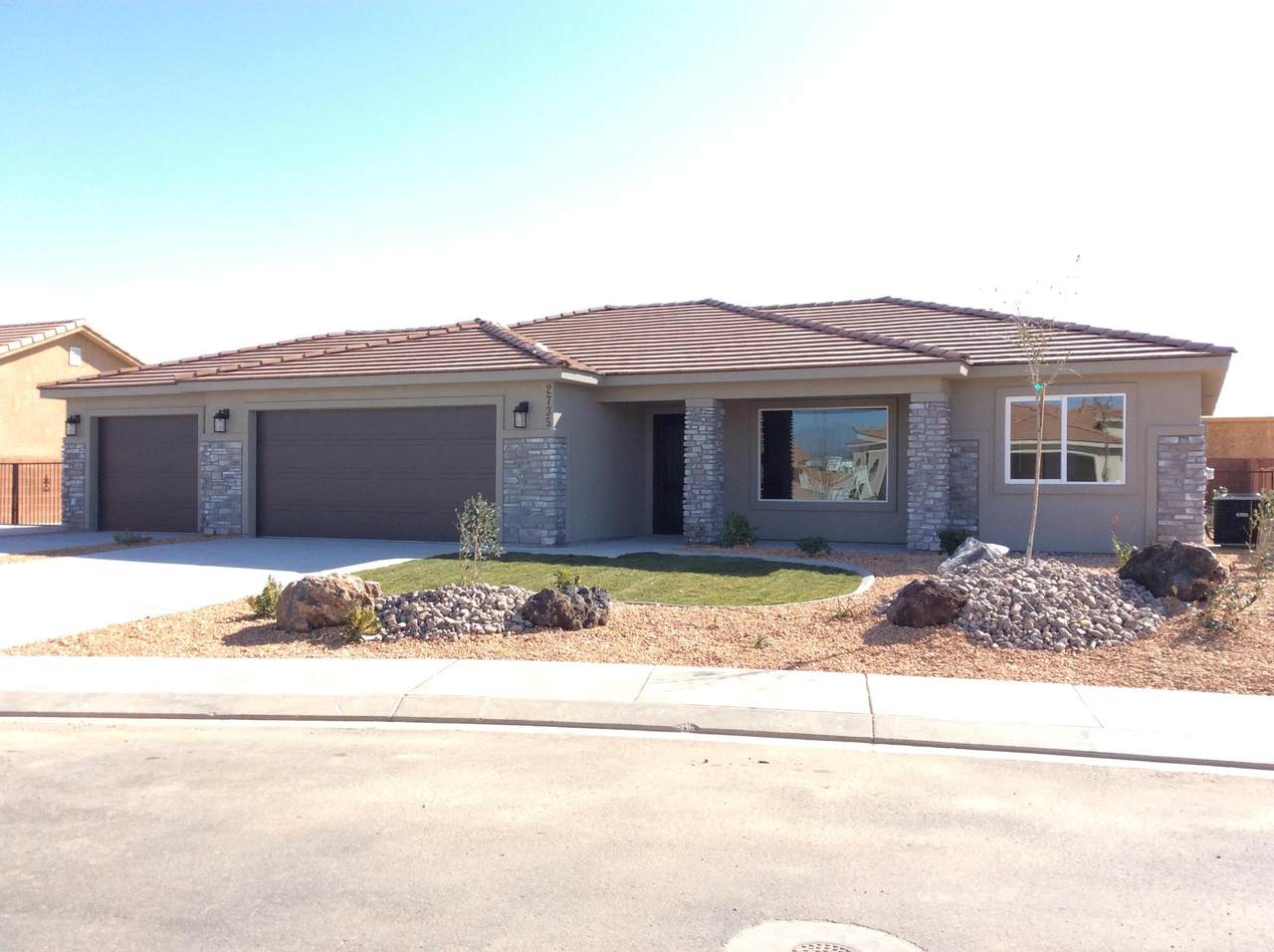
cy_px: 476
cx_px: 637
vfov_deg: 44.1
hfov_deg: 56.9
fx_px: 1176
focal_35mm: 32
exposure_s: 1/590
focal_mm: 3.3
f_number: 2.4
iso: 32
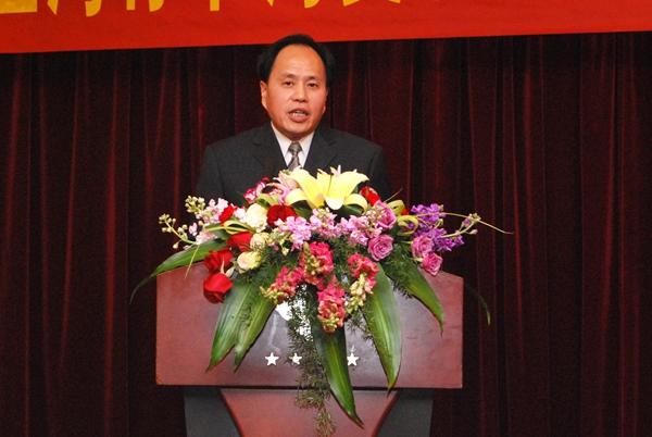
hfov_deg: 27.0
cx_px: 326
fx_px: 1360
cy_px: 218
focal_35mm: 75
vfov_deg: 18.2
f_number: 5.6
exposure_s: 1/60
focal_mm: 50
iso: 1600
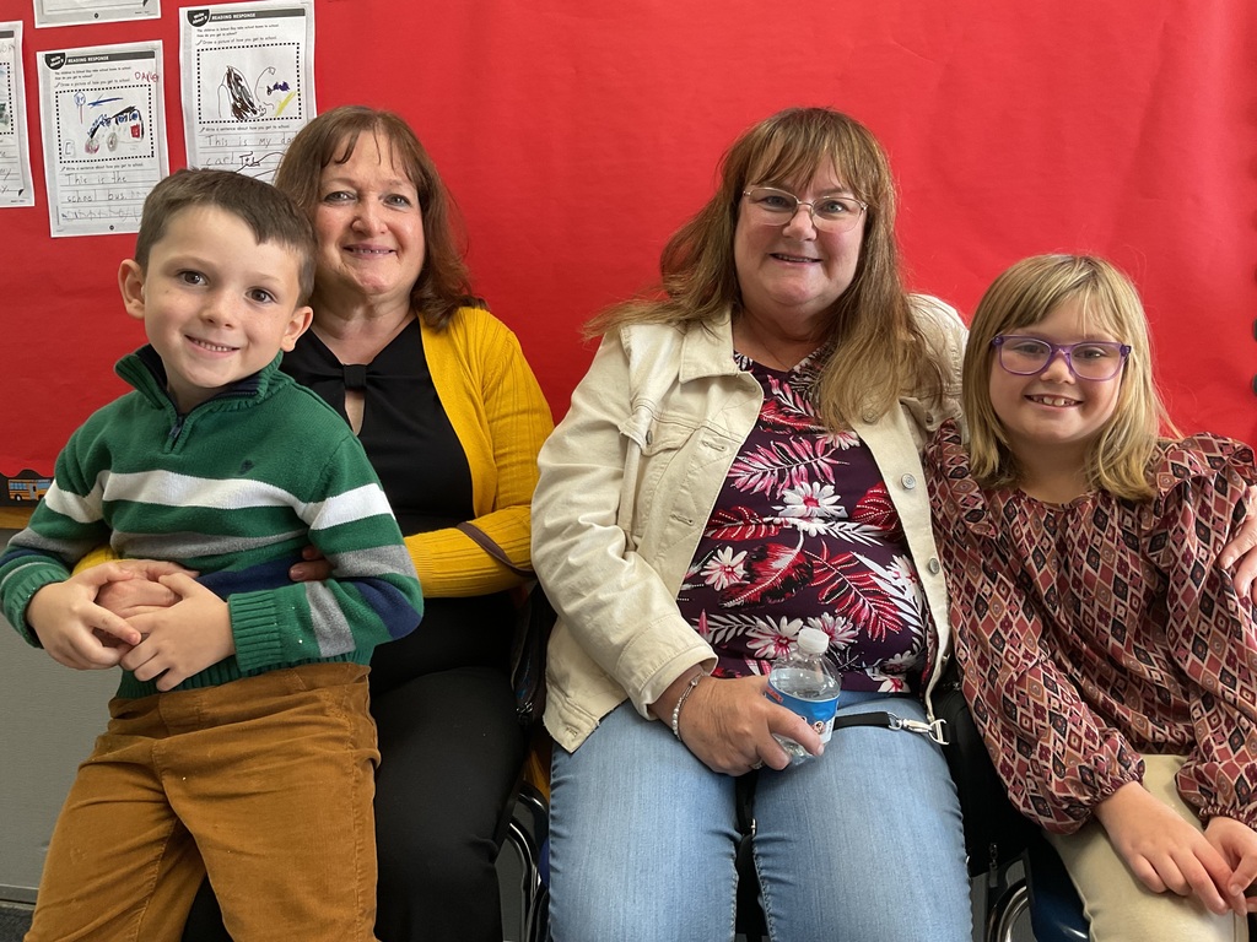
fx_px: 1053
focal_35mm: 29
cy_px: 471
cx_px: 628
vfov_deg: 48.2
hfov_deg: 61.7
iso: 80
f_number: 1.8
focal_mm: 3
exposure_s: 1/60
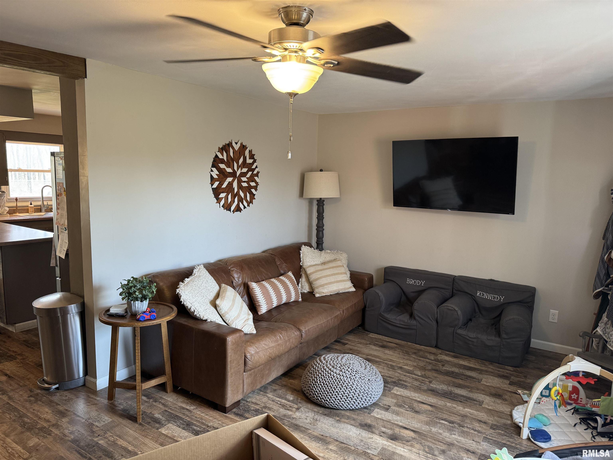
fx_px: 425
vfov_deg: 56.8
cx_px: 306
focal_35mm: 24
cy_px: 230
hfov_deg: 71.6
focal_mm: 6.76
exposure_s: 1/60
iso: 200
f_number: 1.78
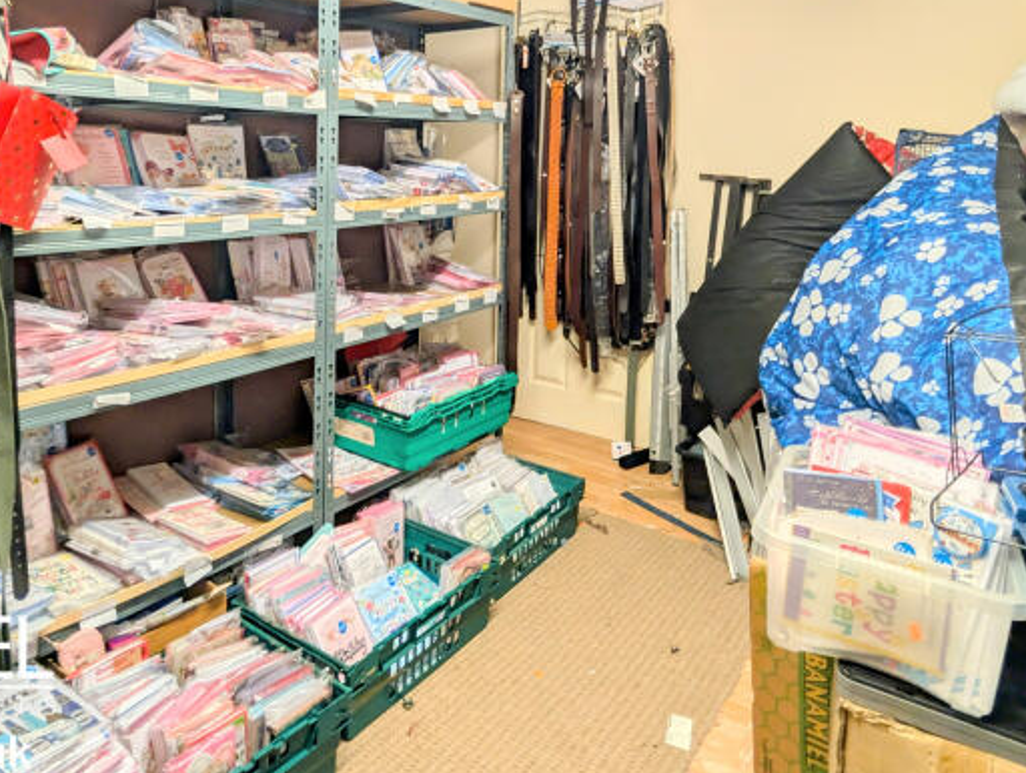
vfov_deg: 54.5
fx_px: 713
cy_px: 201
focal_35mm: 24
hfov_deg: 71.1
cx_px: 435
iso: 68
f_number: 1.7
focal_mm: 2.02
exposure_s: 1/100
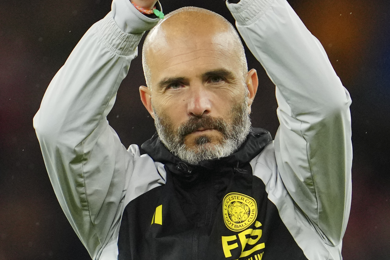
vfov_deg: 1.3
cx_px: 139
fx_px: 11612
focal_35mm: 1072
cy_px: 144
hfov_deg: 1.9
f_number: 2.8
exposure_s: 1/2000
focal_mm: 400
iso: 2500
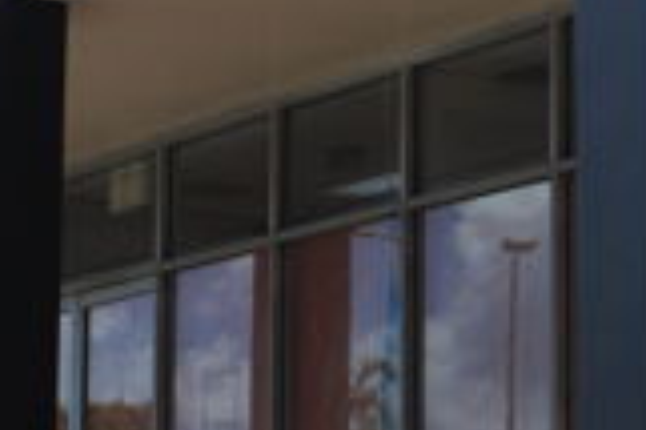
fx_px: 3316
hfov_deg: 11.0
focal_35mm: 185
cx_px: 614
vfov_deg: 7.4
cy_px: 161
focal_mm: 22
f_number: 8
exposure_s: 1/250
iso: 100
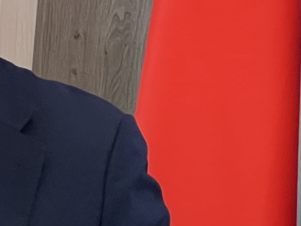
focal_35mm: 402
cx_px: 249
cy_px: 367
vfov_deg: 3.7
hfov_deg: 4.9
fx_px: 3496
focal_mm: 9
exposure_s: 1/100
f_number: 2.8
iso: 160
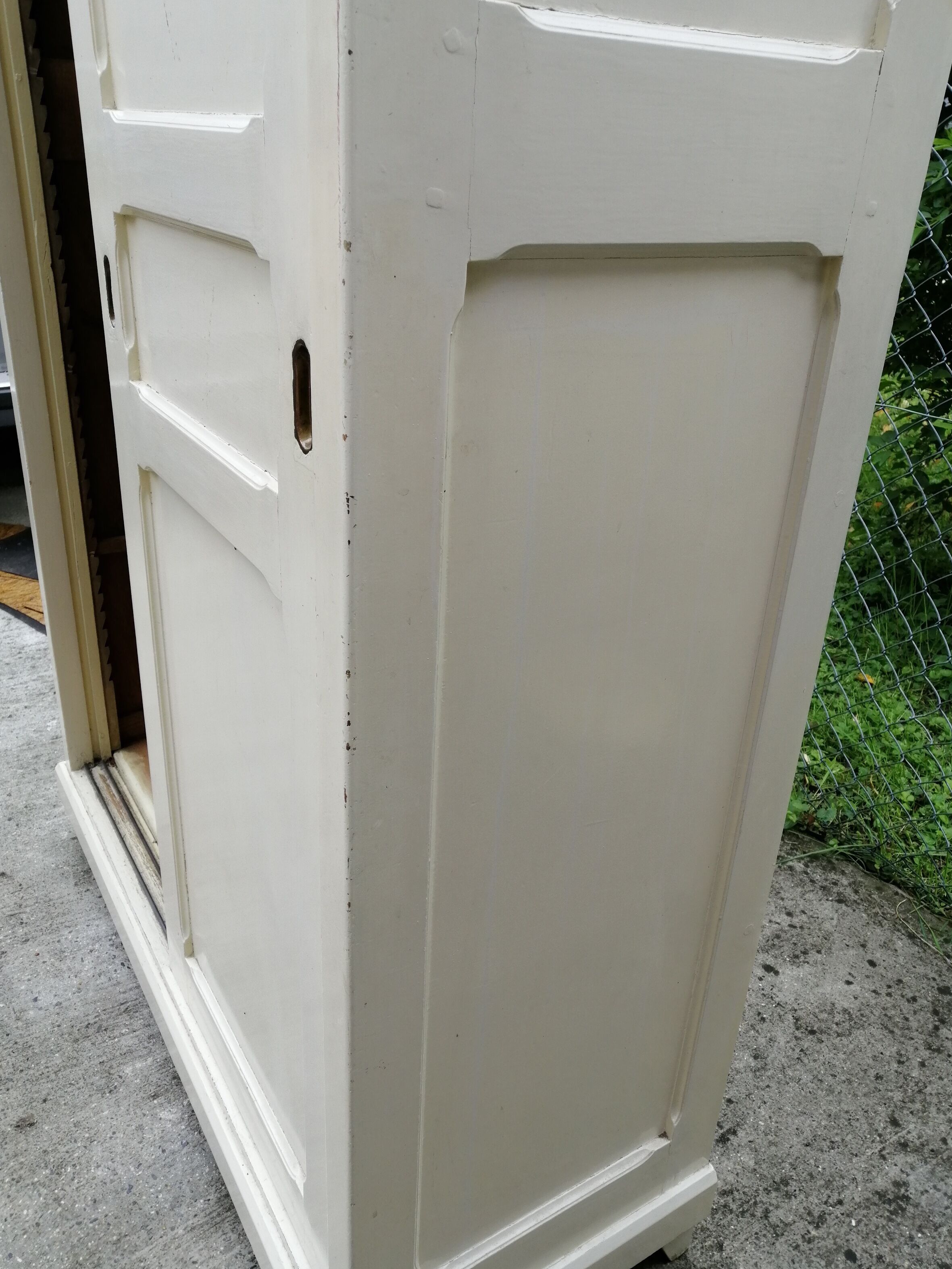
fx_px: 1027
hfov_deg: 49.8
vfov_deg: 63.4
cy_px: 624
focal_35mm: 28
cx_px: 474
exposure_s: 1/234
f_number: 1.8
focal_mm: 3.88
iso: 50
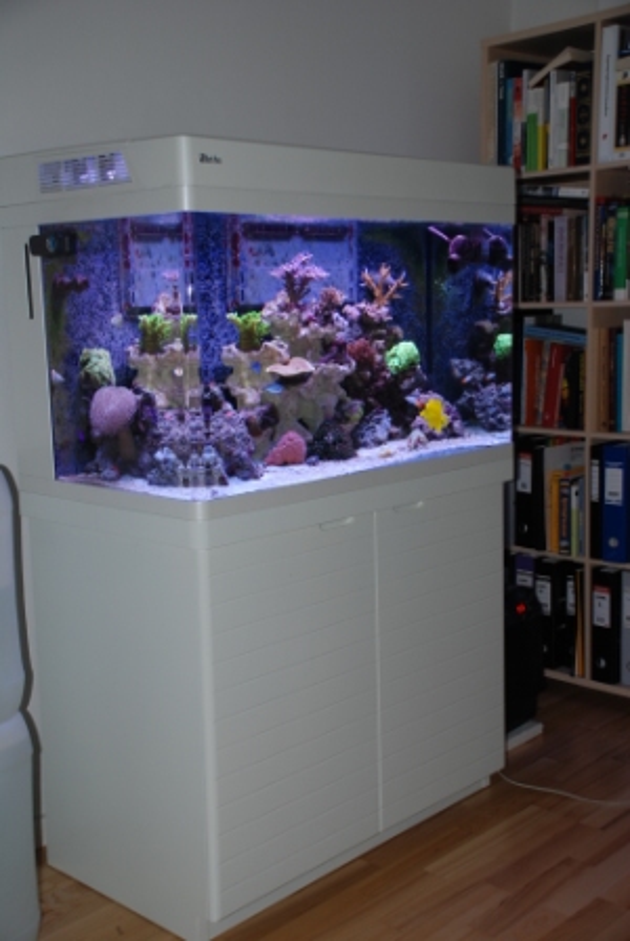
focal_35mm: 46
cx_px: 315
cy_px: 470
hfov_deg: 29.0
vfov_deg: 42.3
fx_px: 1217
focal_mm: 31
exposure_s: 1/60
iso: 200
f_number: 4.2
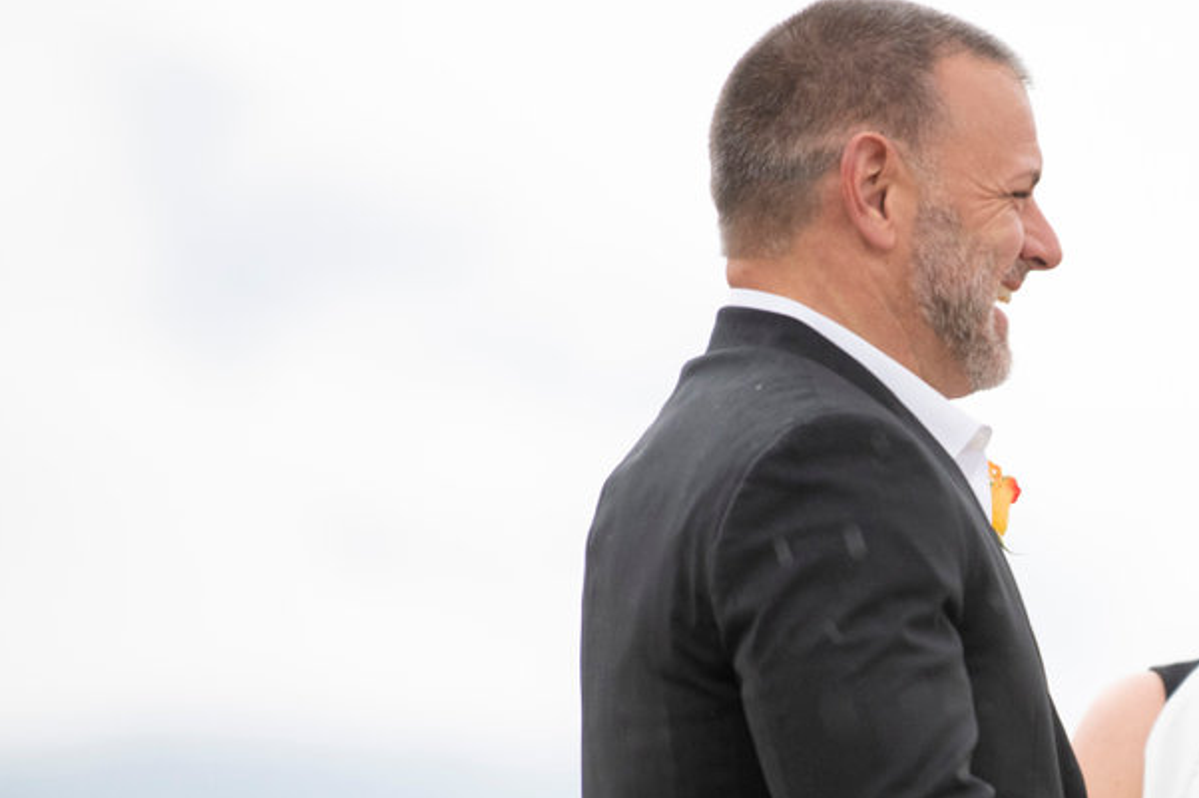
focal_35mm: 431
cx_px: 1175
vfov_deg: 3.2
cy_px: 680
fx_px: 14350
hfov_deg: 4.8
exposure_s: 1/500
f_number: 2.8
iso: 800
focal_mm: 200
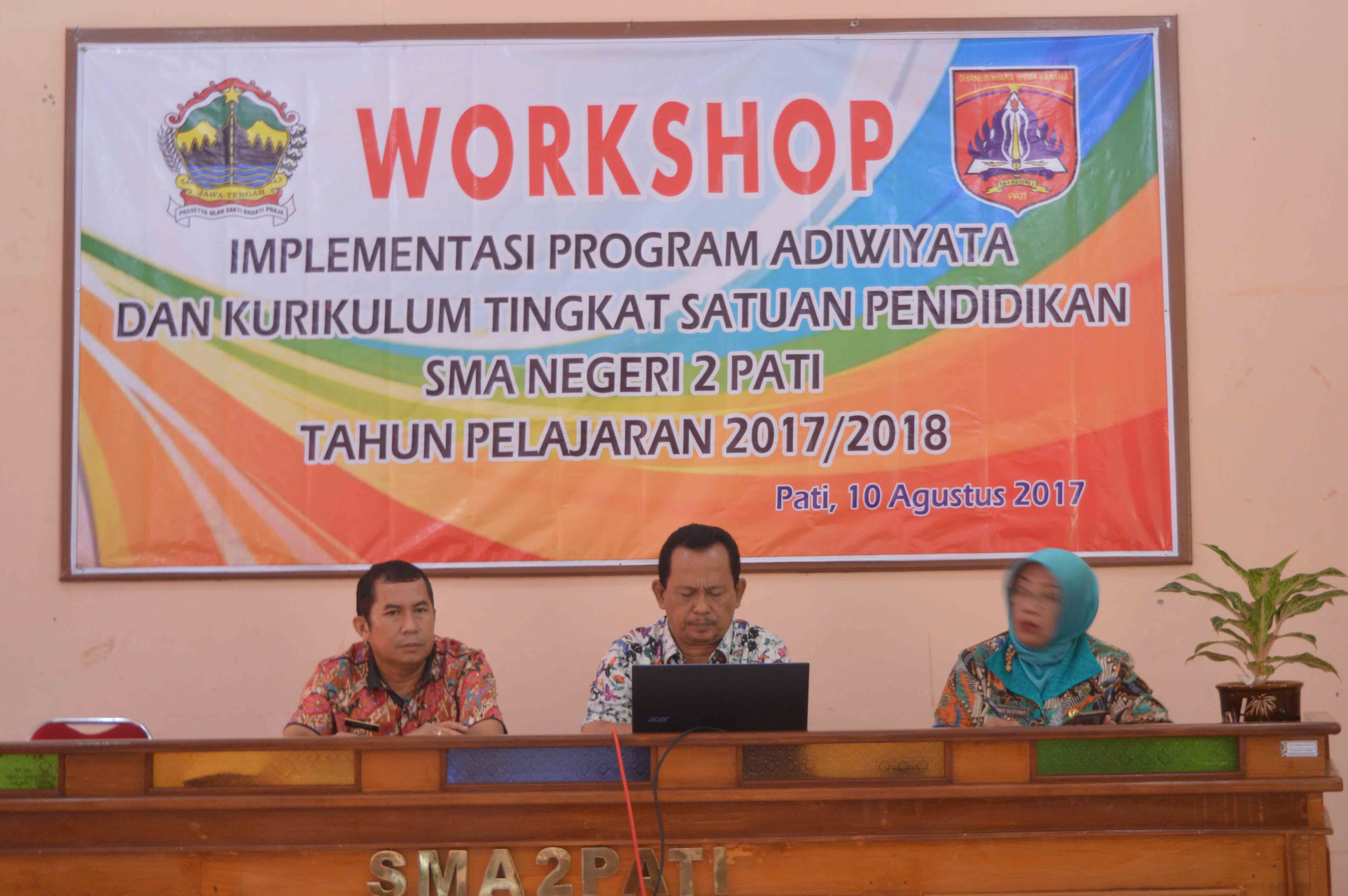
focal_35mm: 54
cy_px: 448
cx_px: 674
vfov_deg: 25.0
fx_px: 2020
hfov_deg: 36.9
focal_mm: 36
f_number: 4.8
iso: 720
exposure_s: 1/15
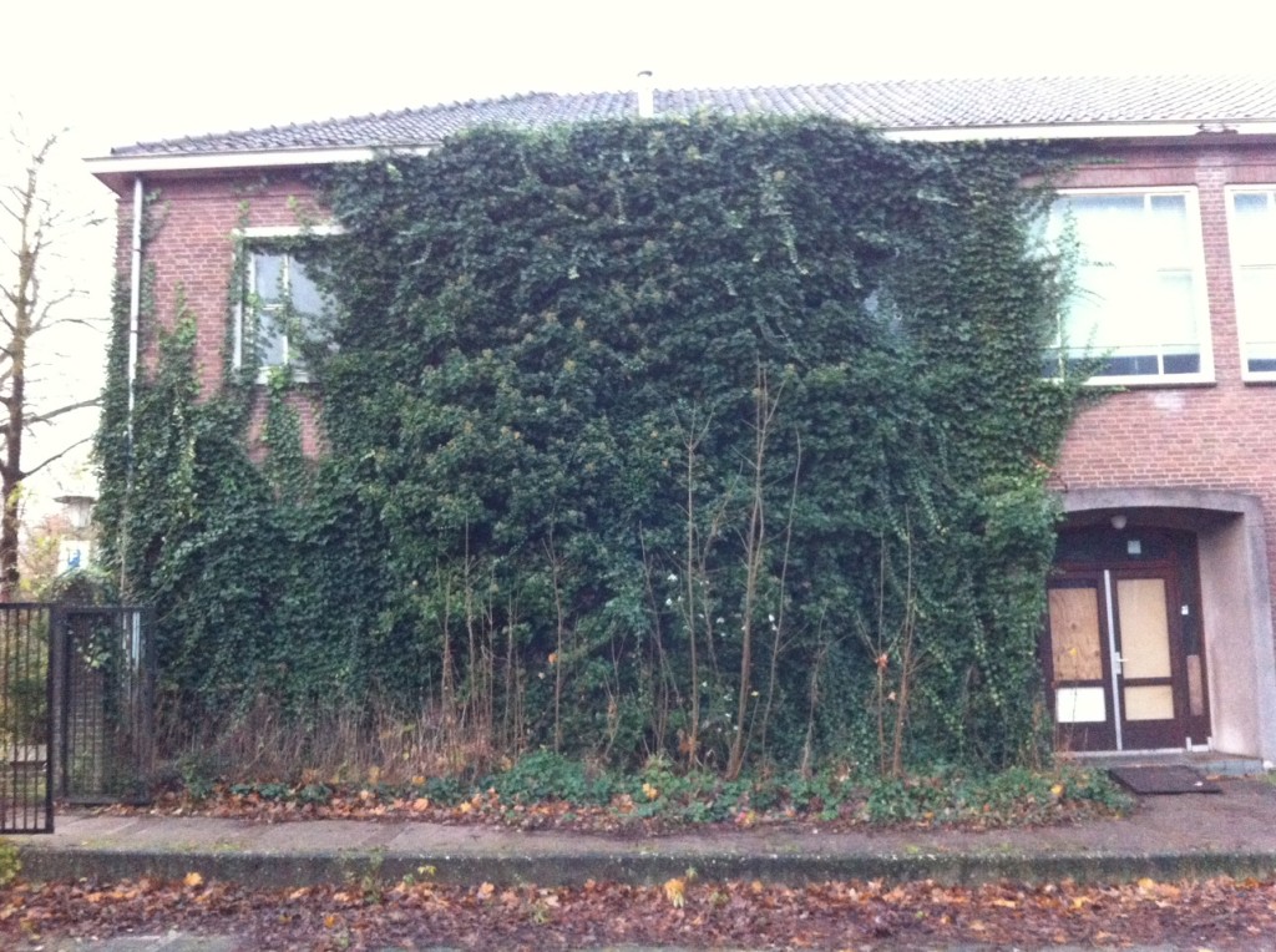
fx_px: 1288
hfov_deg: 52.7
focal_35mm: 35
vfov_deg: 40.6
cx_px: 638
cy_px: 476
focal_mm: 3.85
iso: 640
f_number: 2.8
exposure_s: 1/17
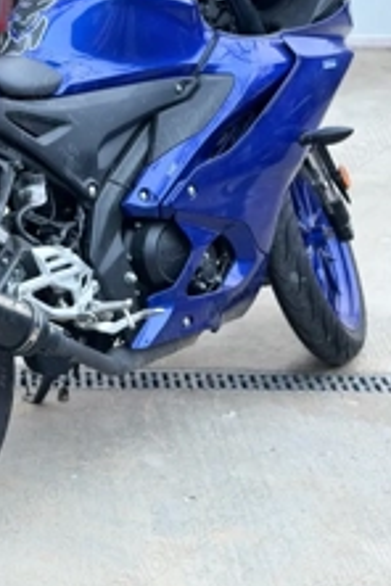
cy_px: 164
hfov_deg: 15.0
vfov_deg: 22.5
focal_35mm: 90
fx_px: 1466
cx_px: 32
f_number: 1.78
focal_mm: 6.76
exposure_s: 1/42
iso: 250
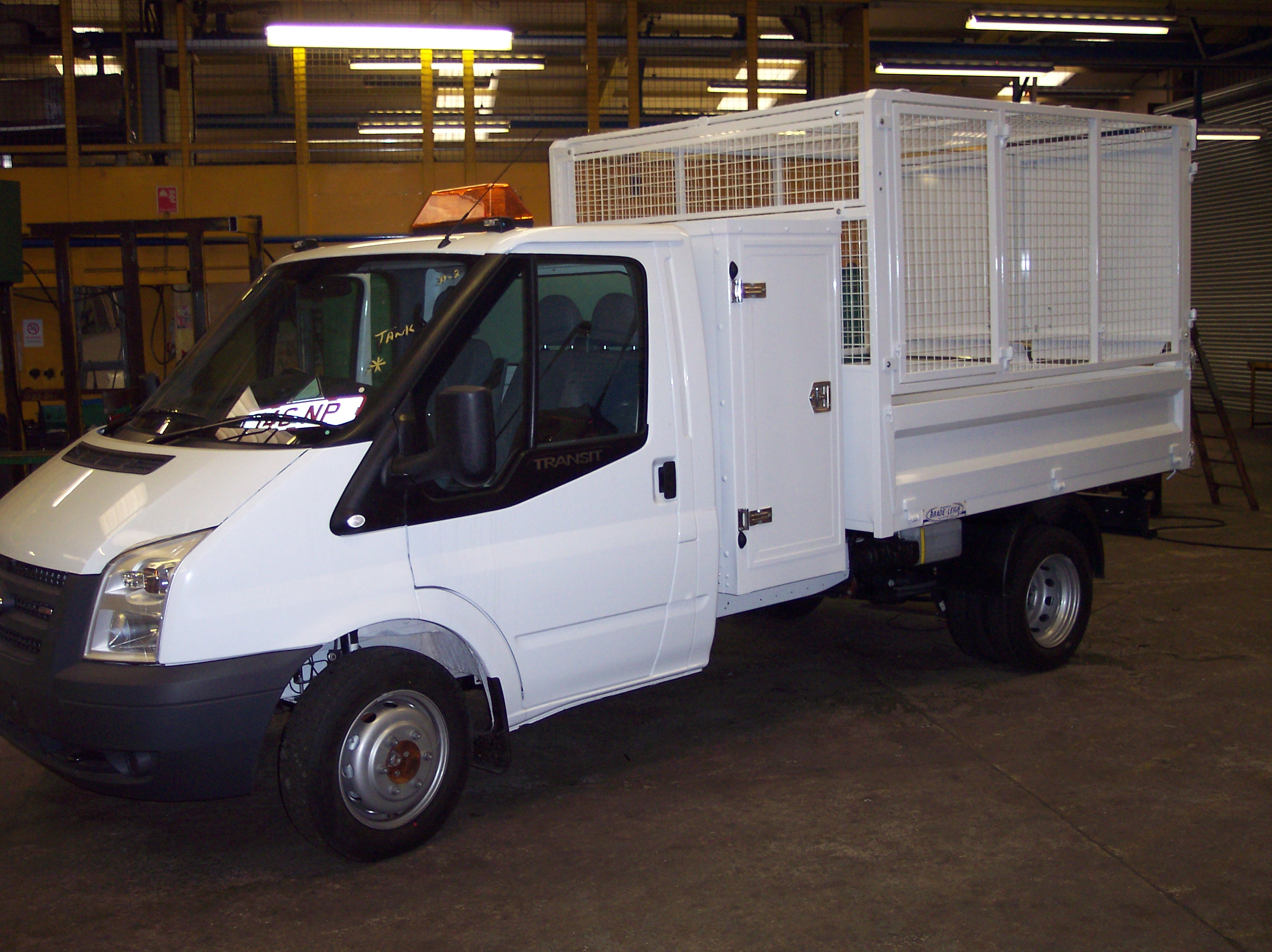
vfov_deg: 37.7
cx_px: 636
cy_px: 476
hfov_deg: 49.0
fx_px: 1396
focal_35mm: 38
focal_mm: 8
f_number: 2.8
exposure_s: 1/30
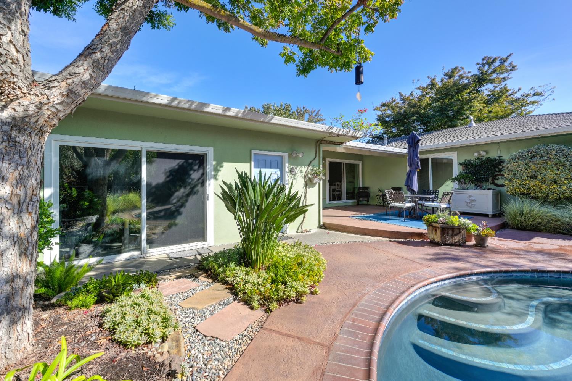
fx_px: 222
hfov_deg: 104.3
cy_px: 190
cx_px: 286
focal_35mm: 14
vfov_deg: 81.1
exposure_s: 1/500
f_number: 11
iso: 500
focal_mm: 14
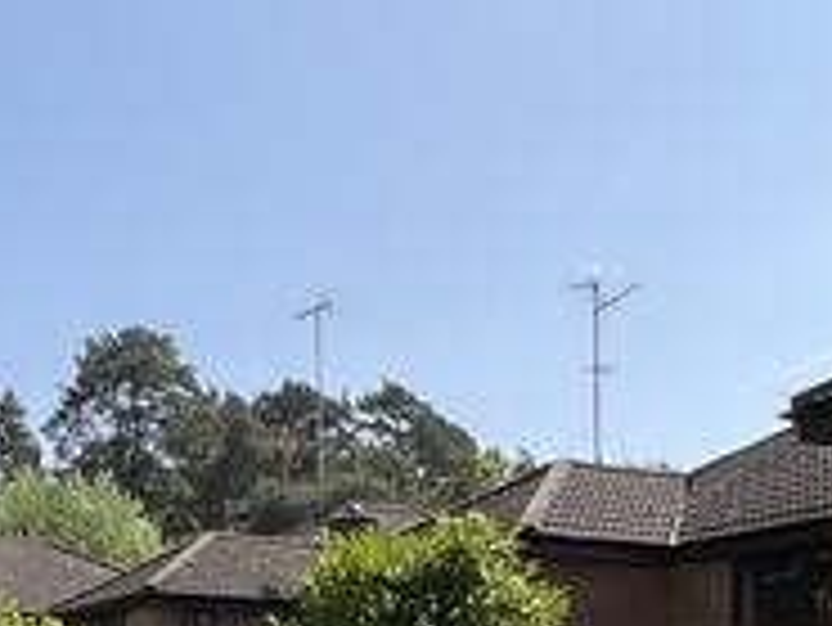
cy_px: 932
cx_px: 306
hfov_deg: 26.9
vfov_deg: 18.2
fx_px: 1732
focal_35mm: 72
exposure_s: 1/978
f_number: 1.8
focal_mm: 1.57
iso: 32
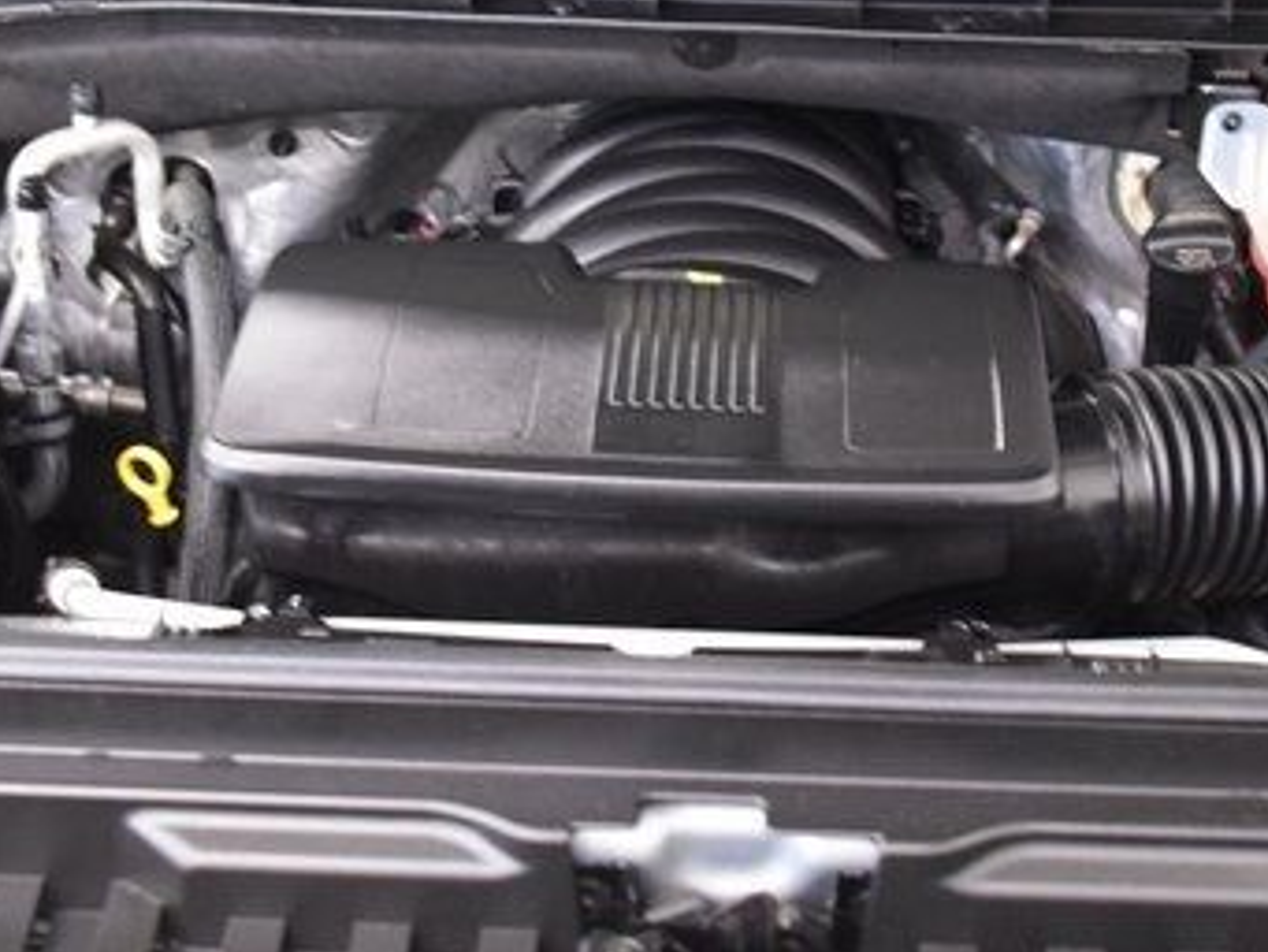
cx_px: 692
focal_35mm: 65
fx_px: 2382
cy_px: 385
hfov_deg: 29.8
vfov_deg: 22.6
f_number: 2.8
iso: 1600
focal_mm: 24
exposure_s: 1/15
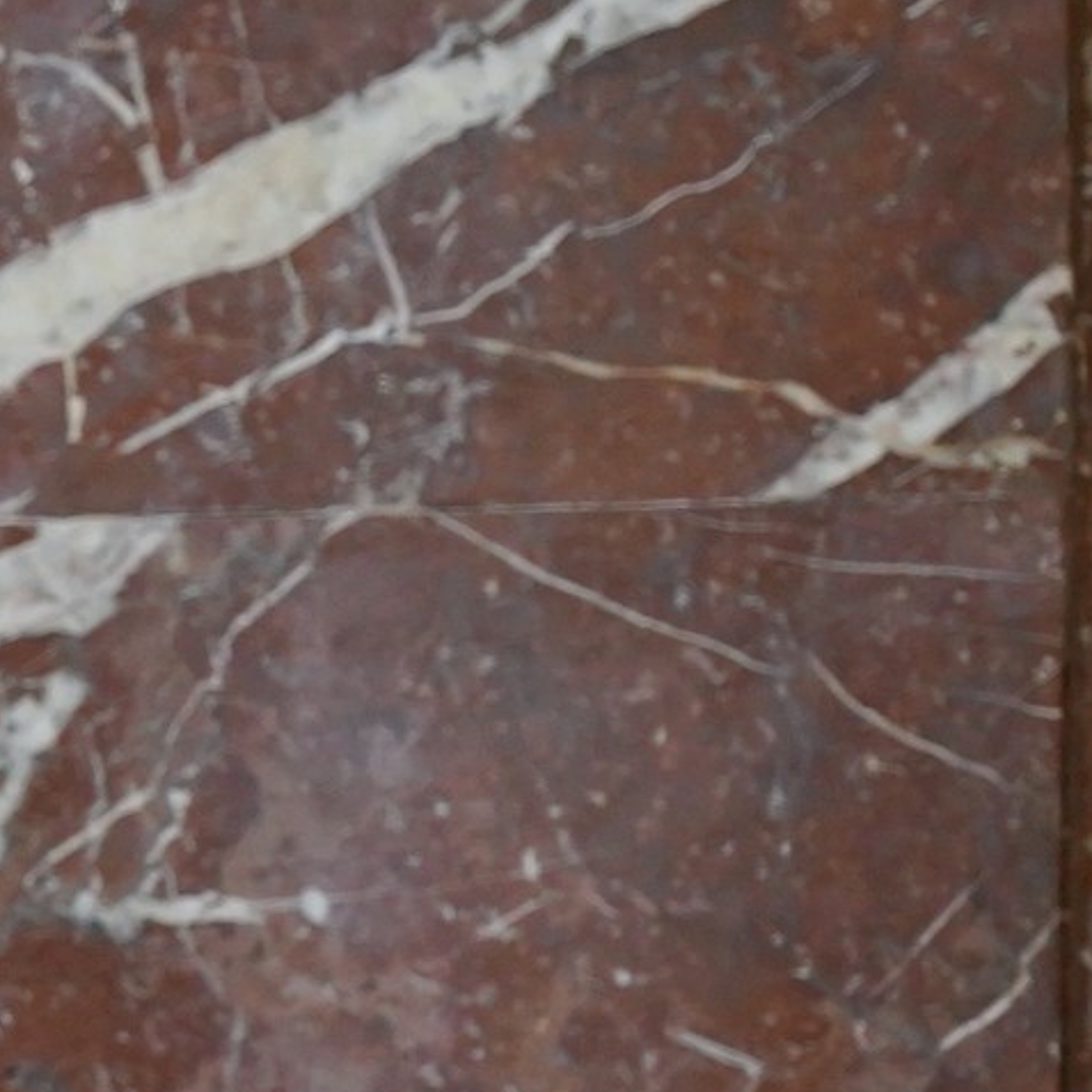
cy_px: 1309
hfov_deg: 3.9
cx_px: -1227
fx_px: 16025
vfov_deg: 3.9
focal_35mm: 449
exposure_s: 1/160
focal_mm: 105
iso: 1600
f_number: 4.5
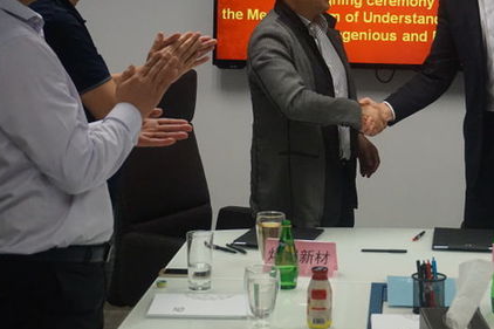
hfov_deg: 22.1
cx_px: 332
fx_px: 1262
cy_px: 93
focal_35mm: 92
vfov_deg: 14.8
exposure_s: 1/320
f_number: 5.6
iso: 3200
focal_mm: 40
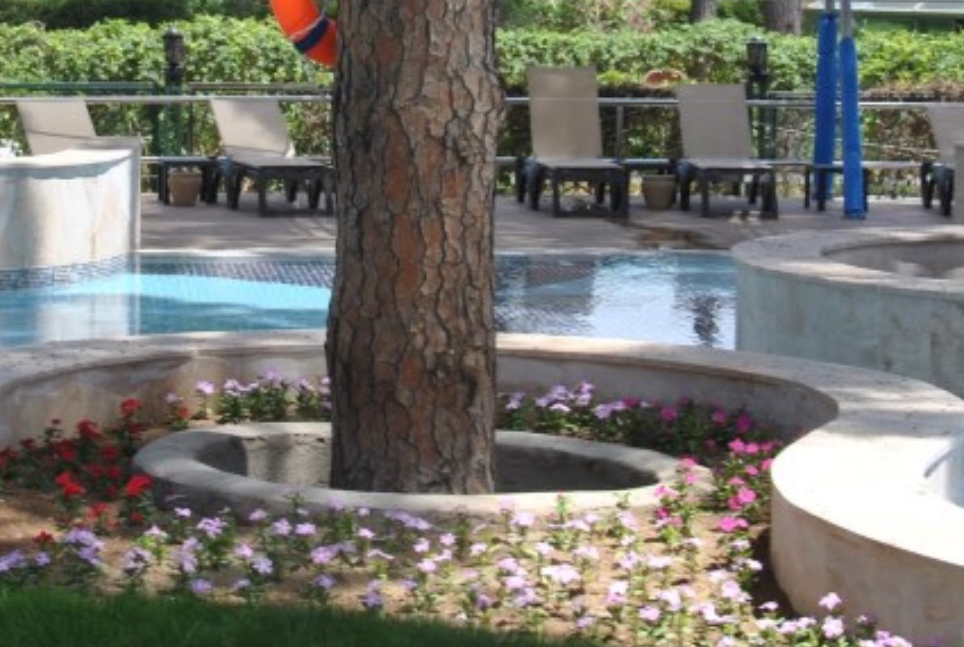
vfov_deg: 10.9
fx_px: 3362
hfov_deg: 16.3
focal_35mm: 125
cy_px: 84
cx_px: 319
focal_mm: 31
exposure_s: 1/200
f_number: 7.1
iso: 100
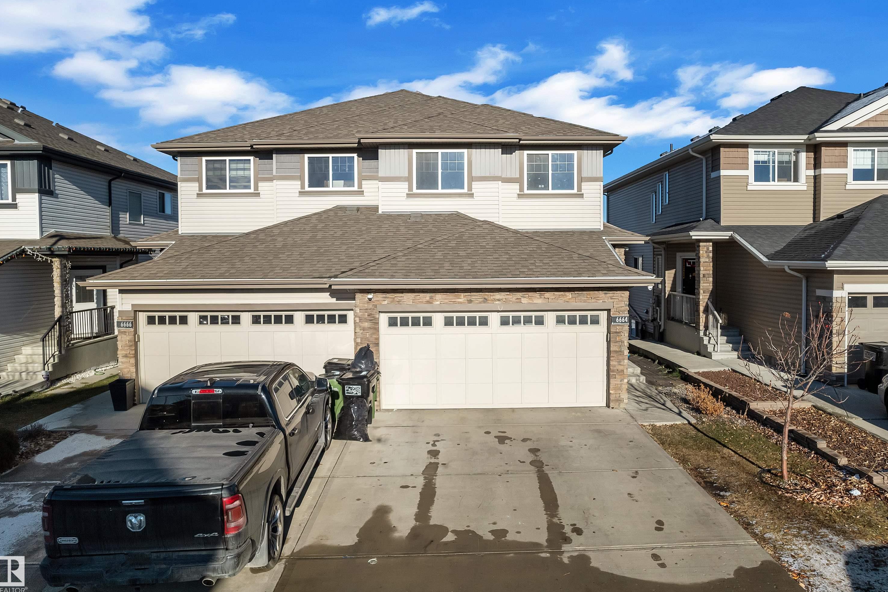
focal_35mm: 23
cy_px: 288
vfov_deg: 55.1
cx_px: 459
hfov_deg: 76.1
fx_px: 567
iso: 200
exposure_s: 1/4000
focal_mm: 8.38
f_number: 2.4
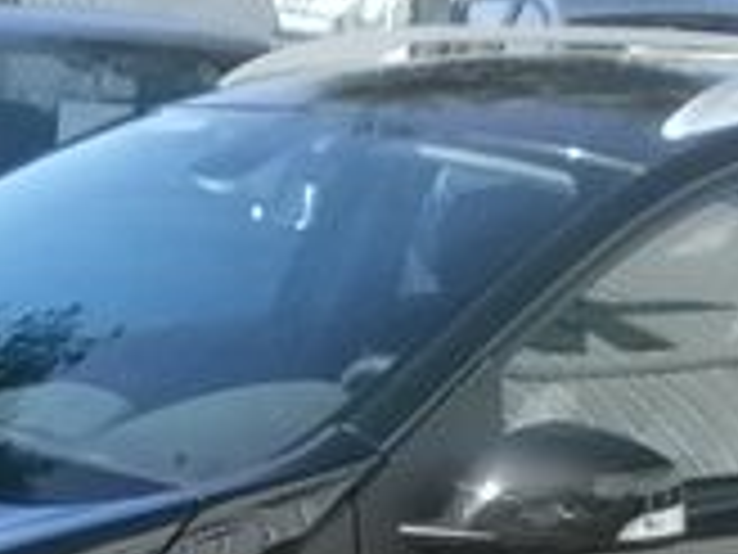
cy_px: 680
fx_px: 2814
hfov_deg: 14.9
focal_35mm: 132
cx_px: 270
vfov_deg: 11.0
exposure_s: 1/640
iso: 100
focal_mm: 4.8
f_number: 2.9
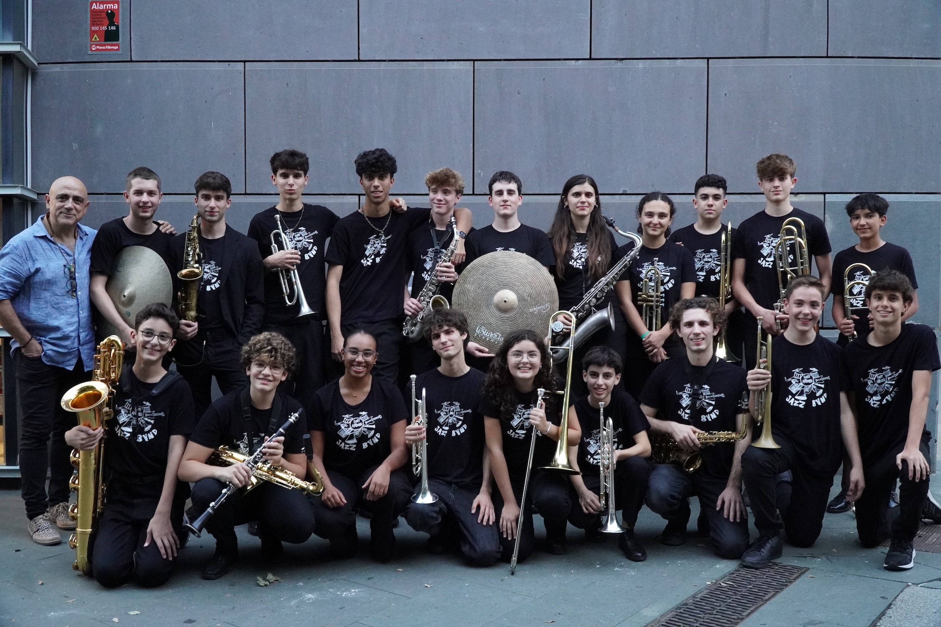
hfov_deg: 55.1
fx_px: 902
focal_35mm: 34
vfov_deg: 38.4
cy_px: 314
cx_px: 470
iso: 4000
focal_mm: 23
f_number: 5.6
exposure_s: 1/60
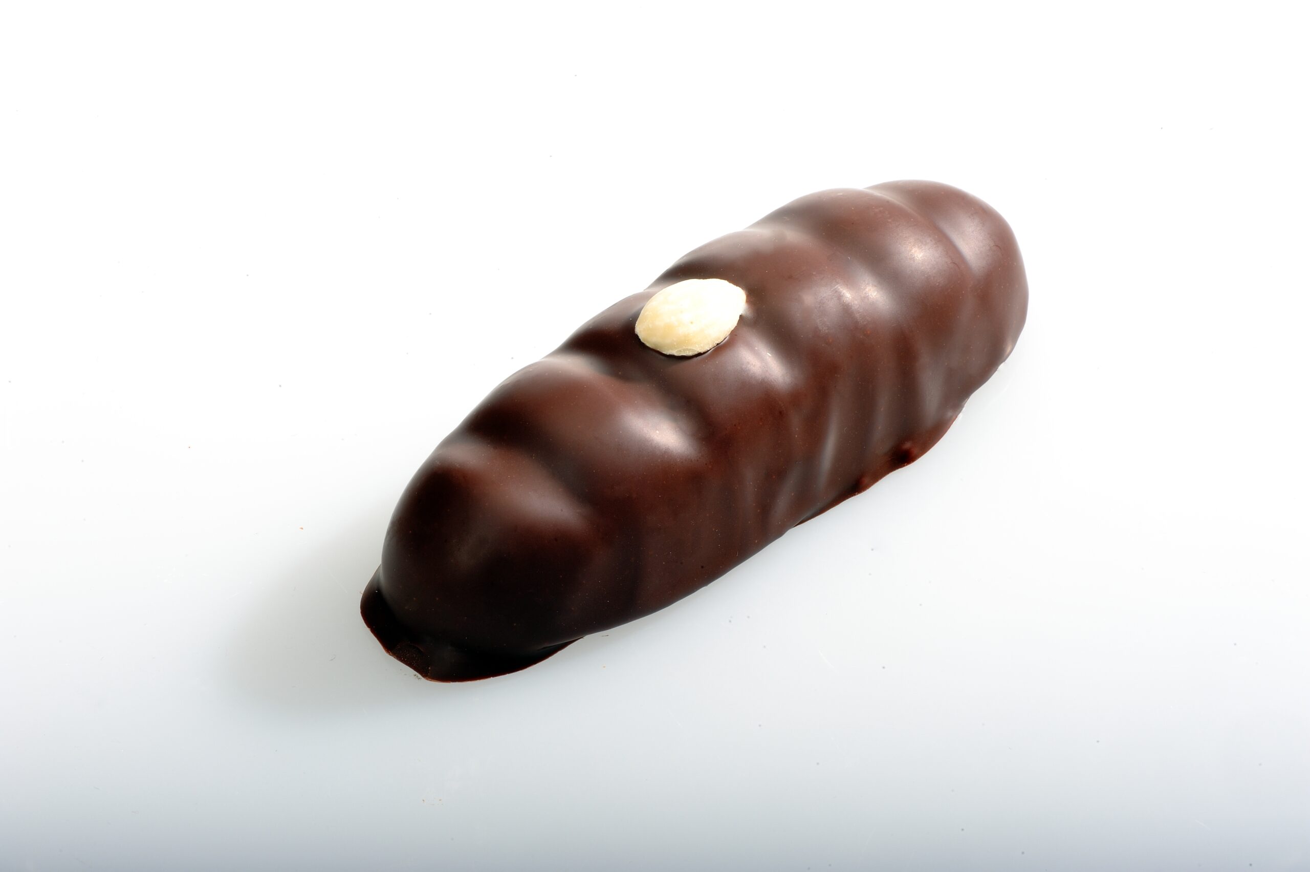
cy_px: 436
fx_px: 3818
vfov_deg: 13.0
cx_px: 655
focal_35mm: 105
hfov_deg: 19.5
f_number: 36
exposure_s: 1/200
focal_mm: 105
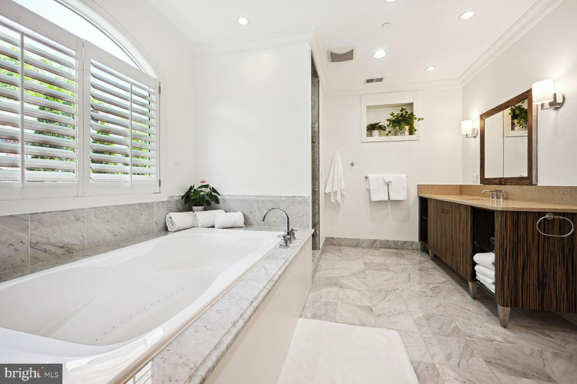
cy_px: 192
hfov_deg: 104.3
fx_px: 224
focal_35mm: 14
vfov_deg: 81.2
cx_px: 288
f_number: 9
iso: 200
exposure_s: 1/15
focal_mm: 14
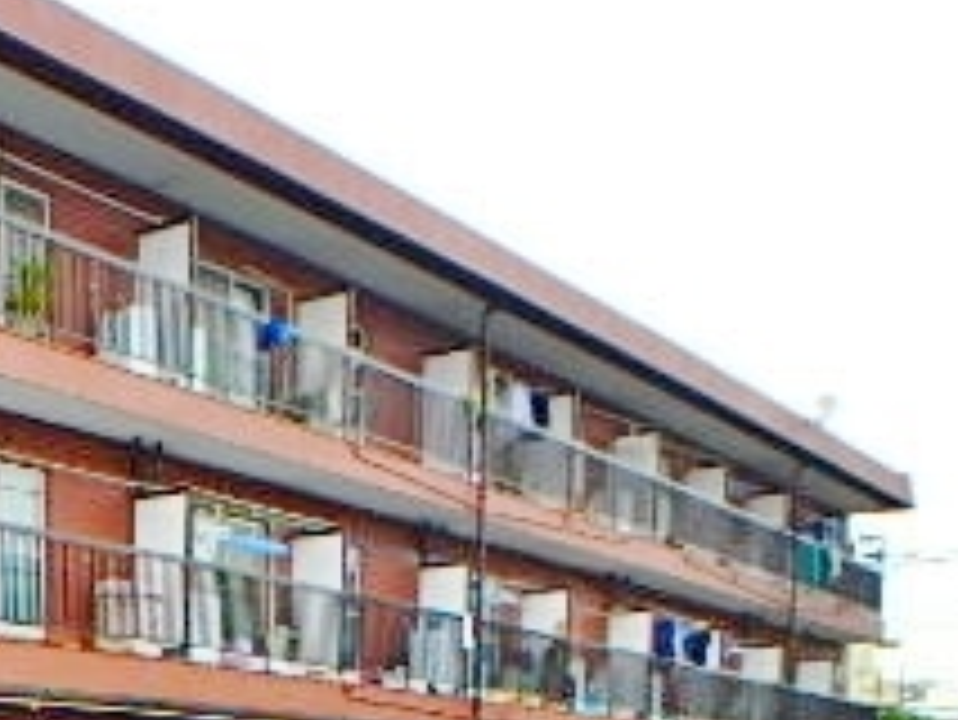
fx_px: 1745
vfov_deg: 20.9
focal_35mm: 63
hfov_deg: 26.0
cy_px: 976
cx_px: -306
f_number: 3.5
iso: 125
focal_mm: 3.7
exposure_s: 1/125
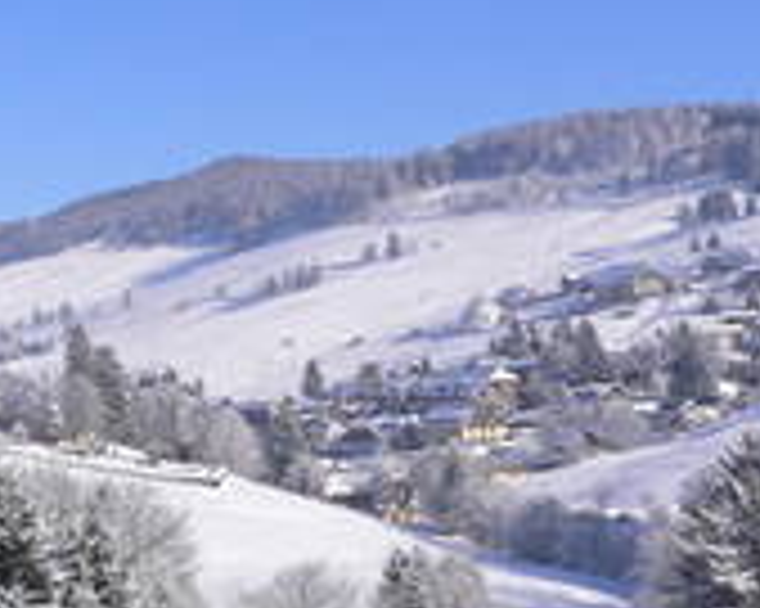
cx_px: -13
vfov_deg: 18.9
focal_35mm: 81
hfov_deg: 22.6
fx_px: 1821
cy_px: 315
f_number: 5.6
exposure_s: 1/500
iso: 80
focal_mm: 5.8
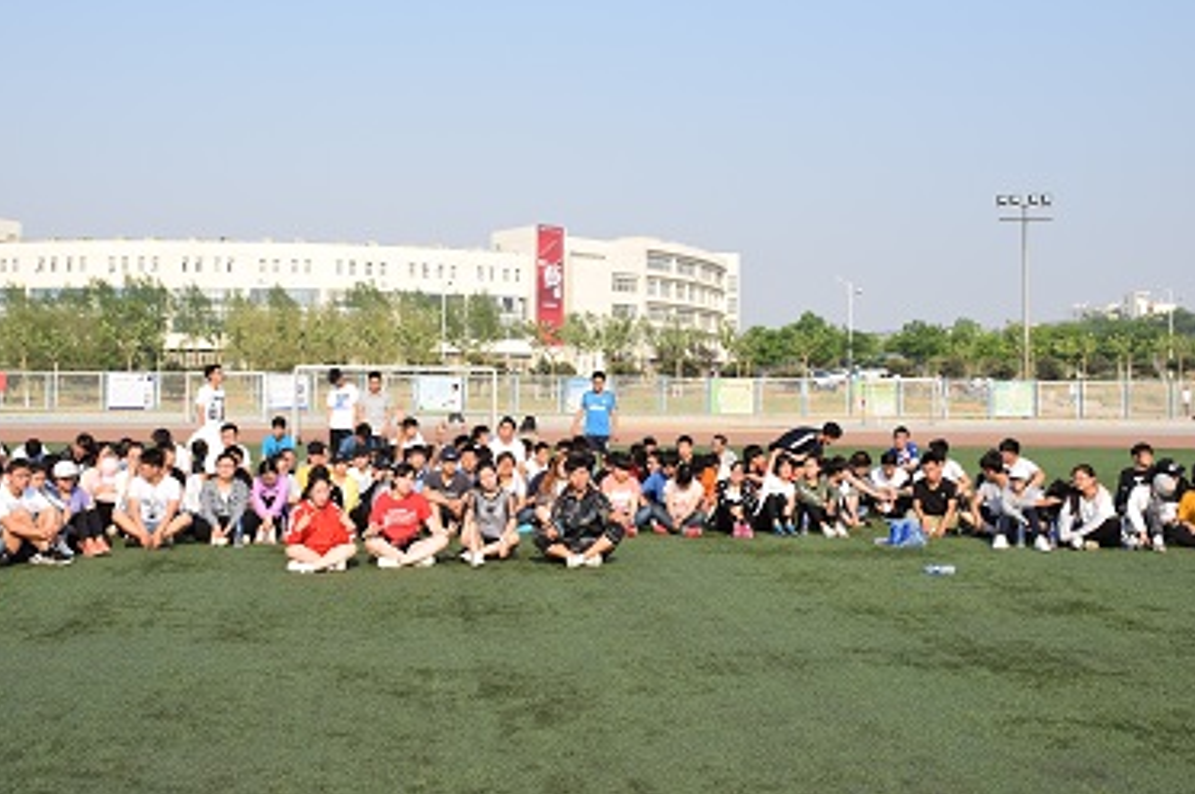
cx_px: 546
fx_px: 1360
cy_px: 344
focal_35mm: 41
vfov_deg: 32.5
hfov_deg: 47.4
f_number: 10
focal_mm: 24
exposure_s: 1/400
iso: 200
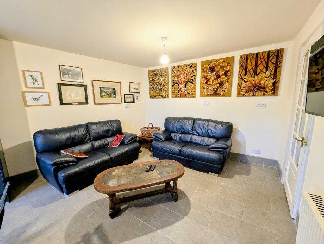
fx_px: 122
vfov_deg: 90.1
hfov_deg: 106.1
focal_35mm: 13
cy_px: 122
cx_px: 162
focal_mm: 1.95
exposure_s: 1/25
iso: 340
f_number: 2.2
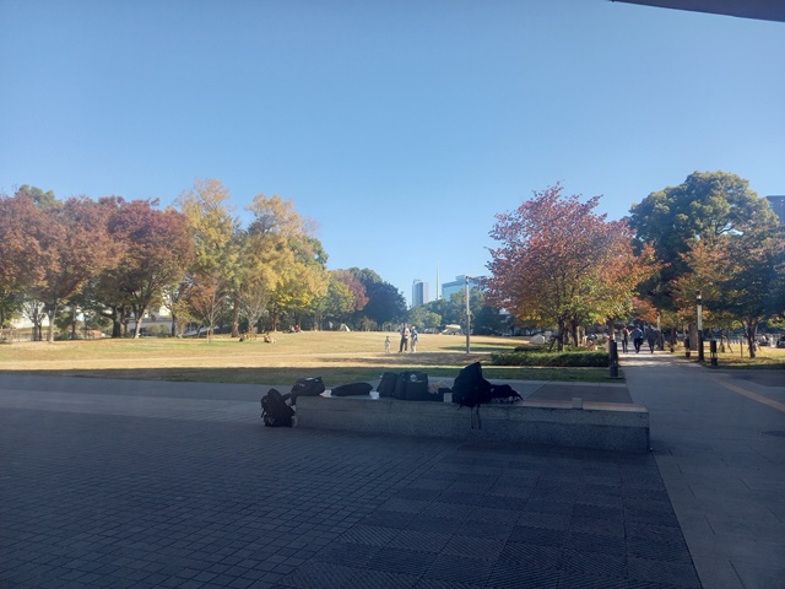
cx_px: 392
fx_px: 567
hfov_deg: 69.4
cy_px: 294
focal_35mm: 25
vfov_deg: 54.9
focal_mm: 4.65
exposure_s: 1/471
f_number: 1.8
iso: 50
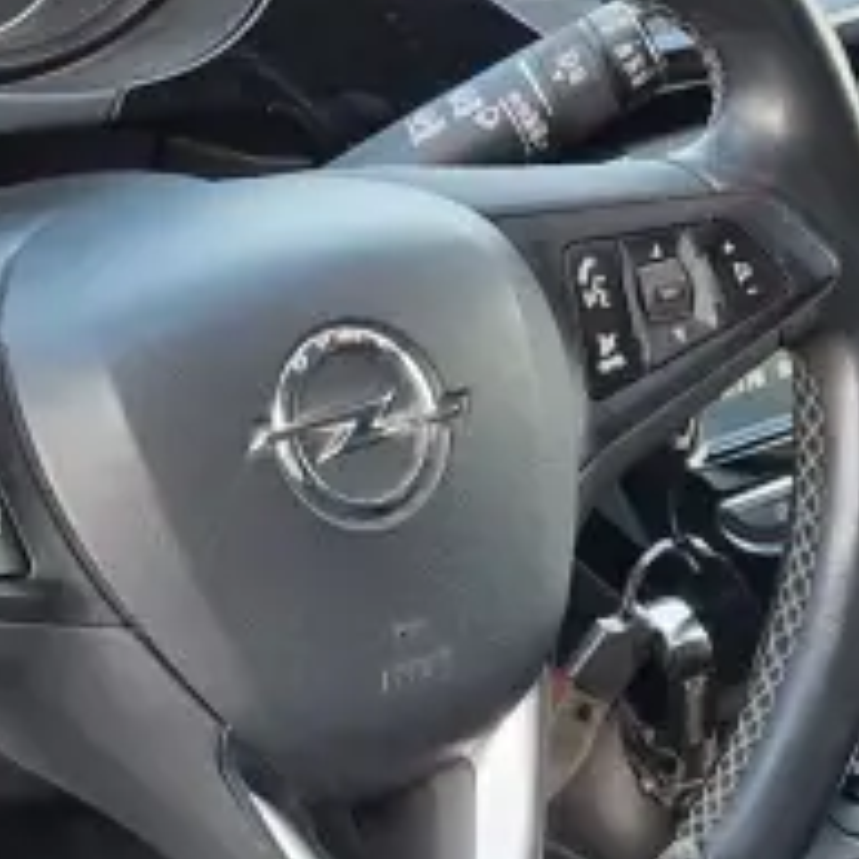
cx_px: 507
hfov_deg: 11.5
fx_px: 4267
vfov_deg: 11.4
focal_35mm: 152
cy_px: 721
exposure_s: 1/180
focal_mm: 5.4
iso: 100
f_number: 1.8
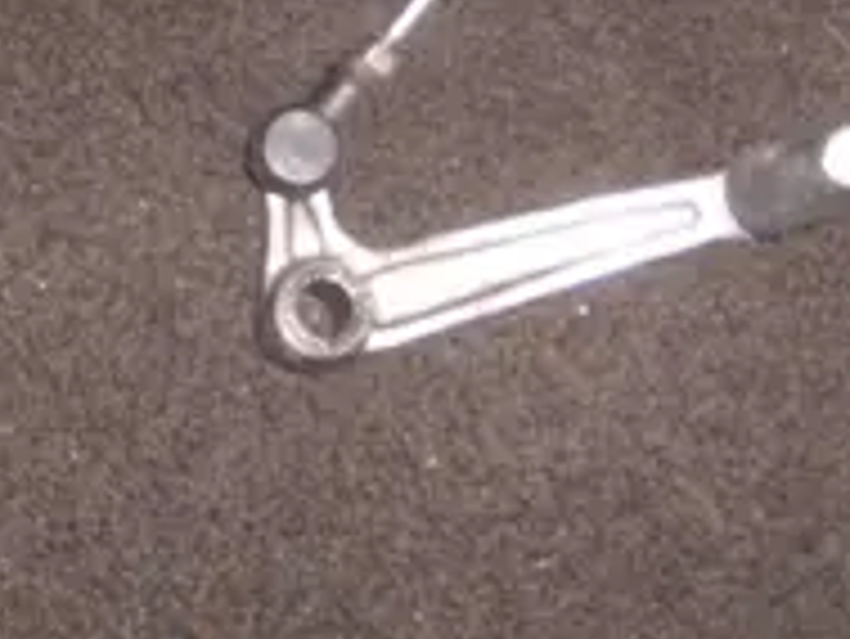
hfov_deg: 22.0
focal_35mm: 89
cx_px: 391
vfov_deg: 16.3
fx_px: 2187
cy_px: 32
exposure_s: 1/30
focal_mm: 5.8
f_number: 2.8
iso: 50
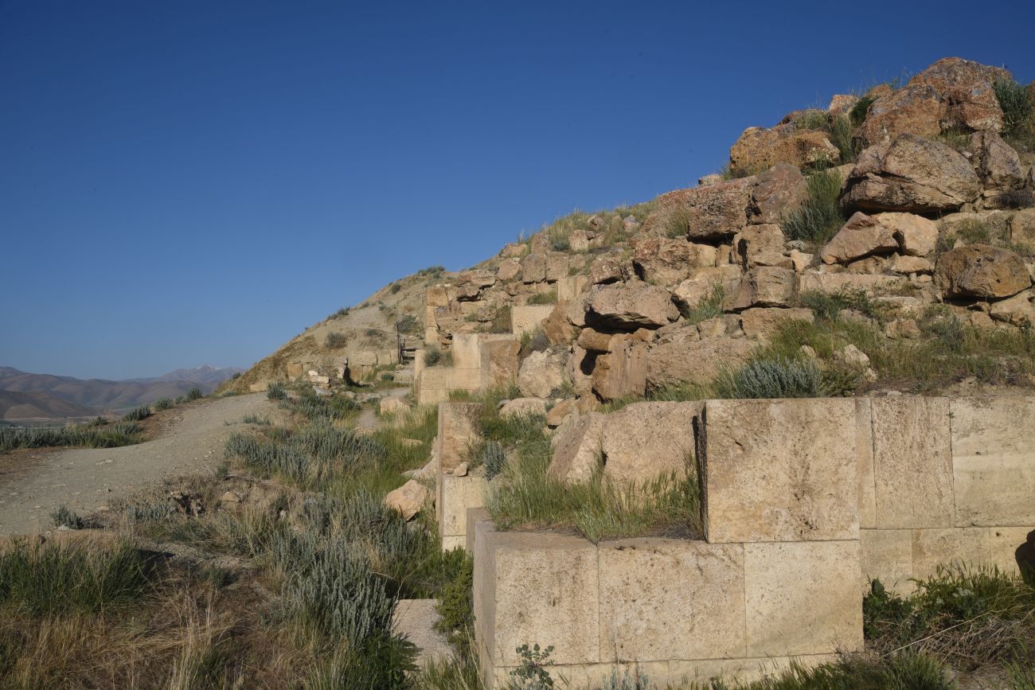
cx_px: 518
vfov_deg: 41.1
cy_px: 345
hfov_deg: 58.7
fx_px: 920
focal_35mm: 32
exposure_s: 1/125
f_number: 18
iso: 125
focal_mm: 32
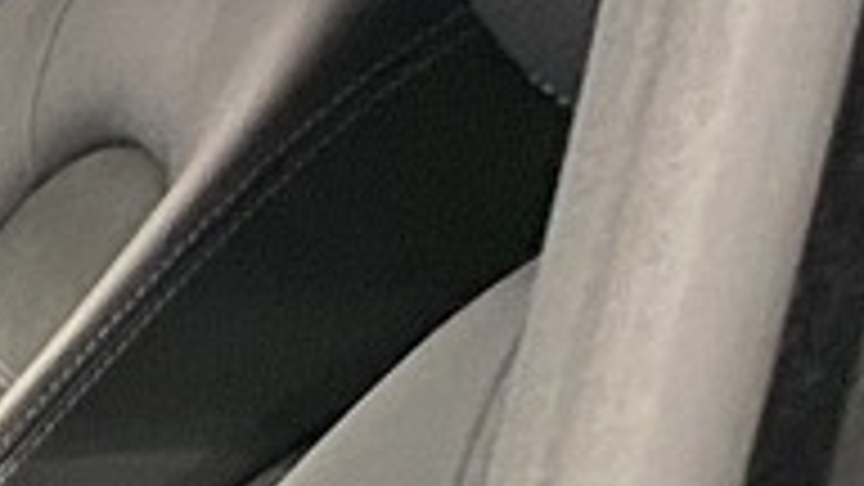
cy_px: 1188
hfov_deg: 8.6
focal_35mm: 213
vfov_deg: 5.5
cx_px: -1620
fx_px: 4880
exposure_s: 1/33
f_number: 1.8
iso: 500
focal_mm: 4.25
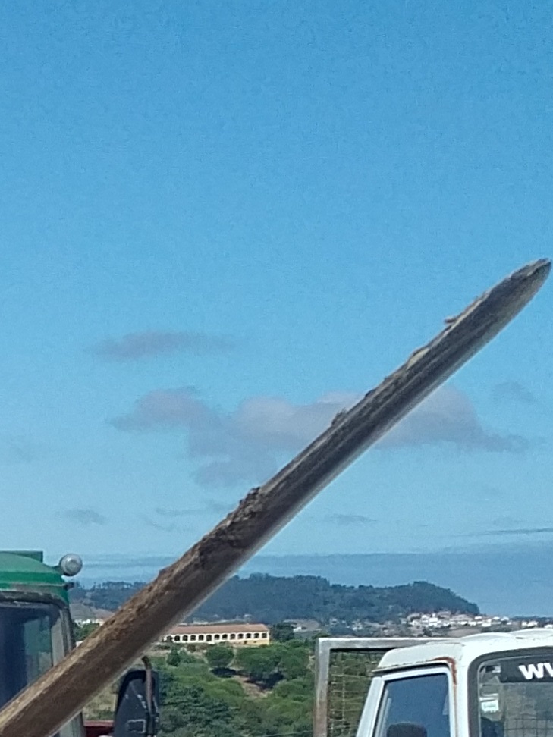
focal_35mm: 136
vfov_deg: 13.6
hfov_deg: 10.2
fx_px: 2897
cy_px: 1127
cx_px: -489
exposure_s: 1/679
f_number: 2.2
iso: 50
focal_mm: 4.75
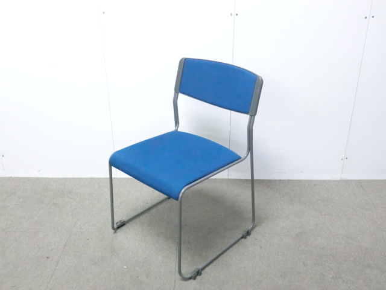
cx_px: 193
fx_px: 424
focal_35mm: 38
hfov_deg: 49.0
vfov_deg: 37.7
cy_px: 145
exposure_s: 1/25
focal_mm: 6.9
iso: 800
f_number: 3.9
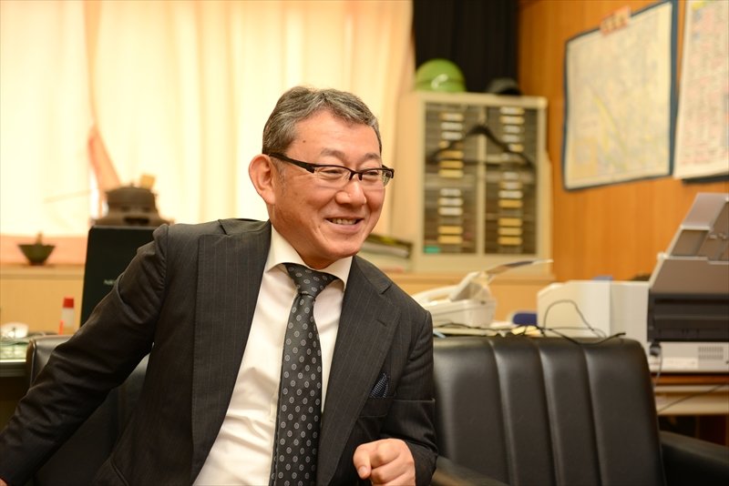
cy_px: 243
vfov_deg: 24.2
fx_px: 1134
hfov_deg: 35.6
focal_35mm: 56
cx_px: 364
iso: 320
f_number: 3.2
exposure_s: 1/80
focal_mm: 56
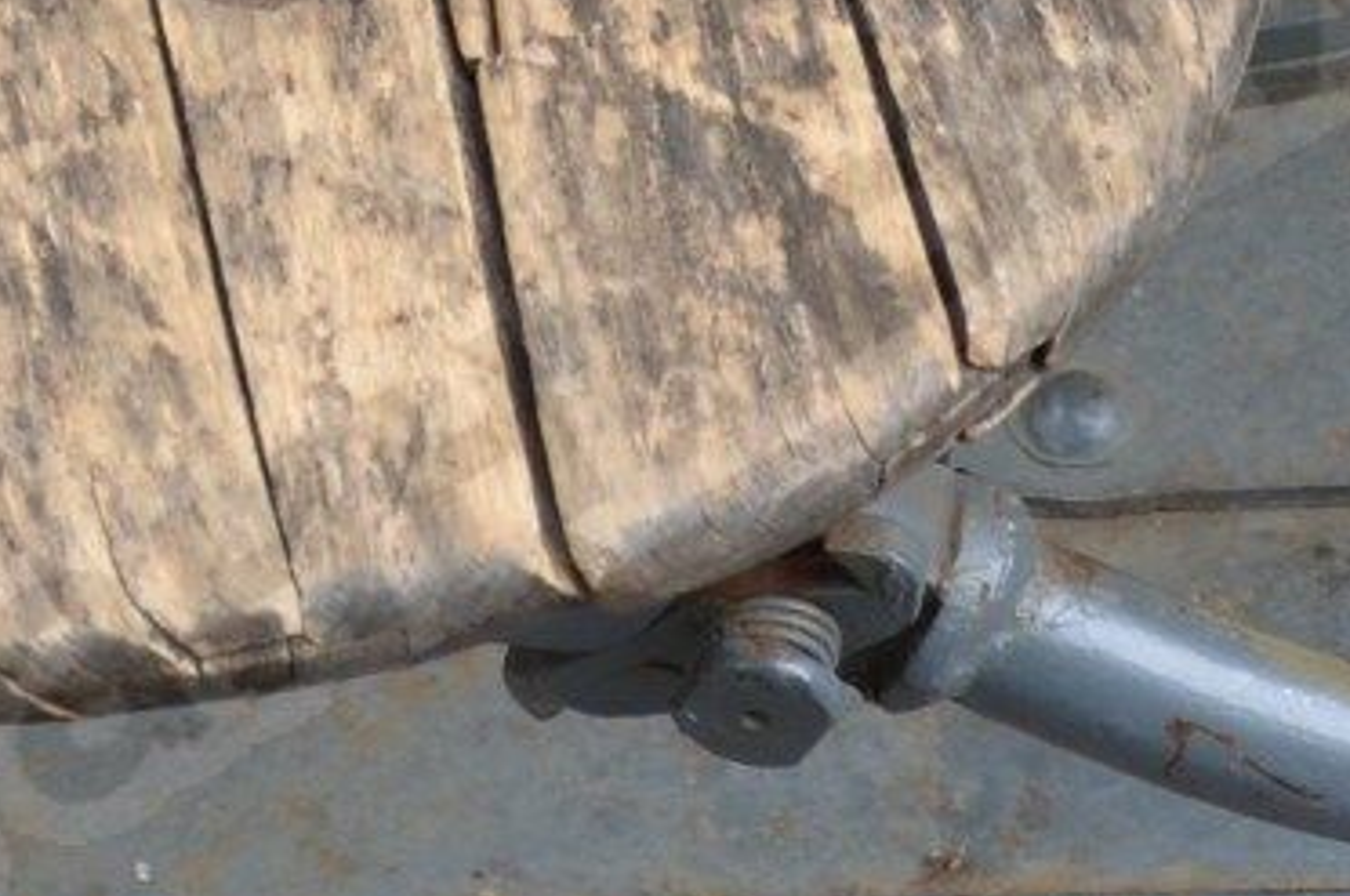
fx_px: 6179
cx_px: 1132
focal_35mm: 165
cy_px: 44
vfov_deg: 8.3
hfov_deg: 12.4
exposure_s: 1/160
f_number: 5.6
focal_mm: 20
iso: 200
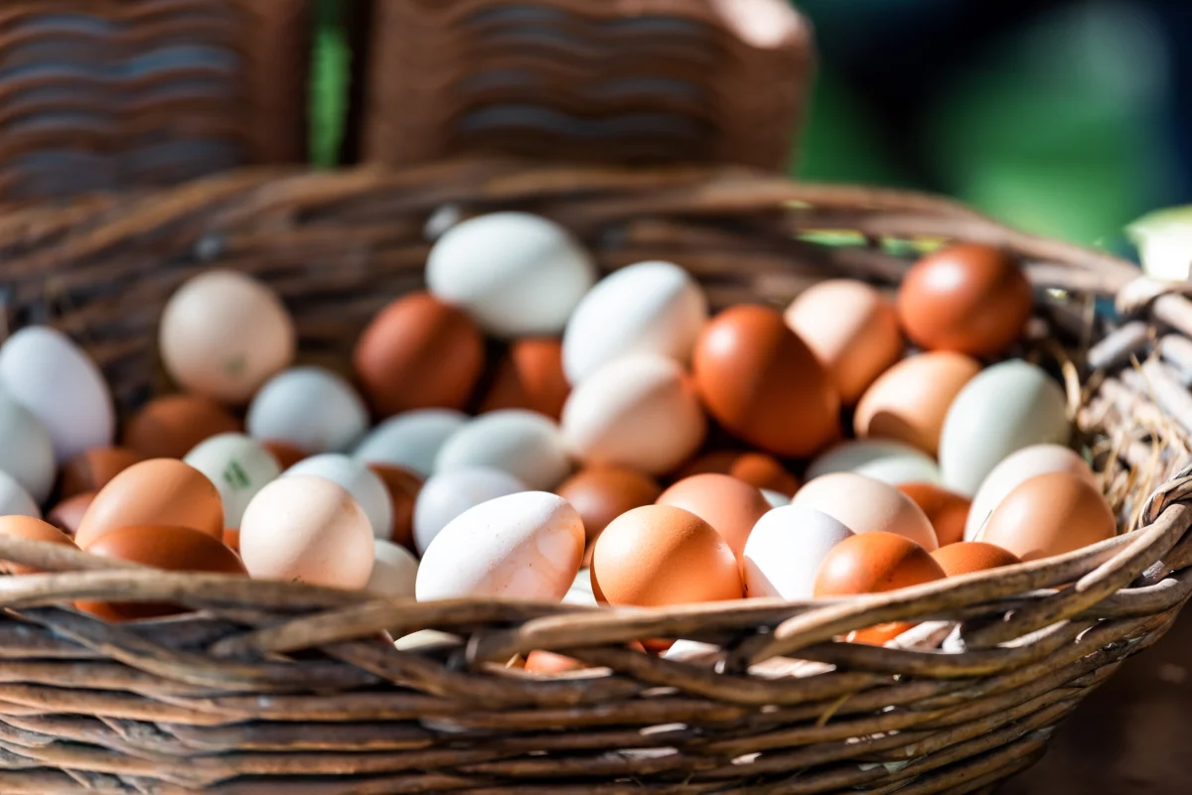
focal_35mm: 200
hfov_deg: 10.3
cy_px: 398
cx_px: 596
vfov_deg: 6.9
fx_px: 6624
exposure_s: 1/640
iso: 140
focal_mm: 200
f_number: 2.8
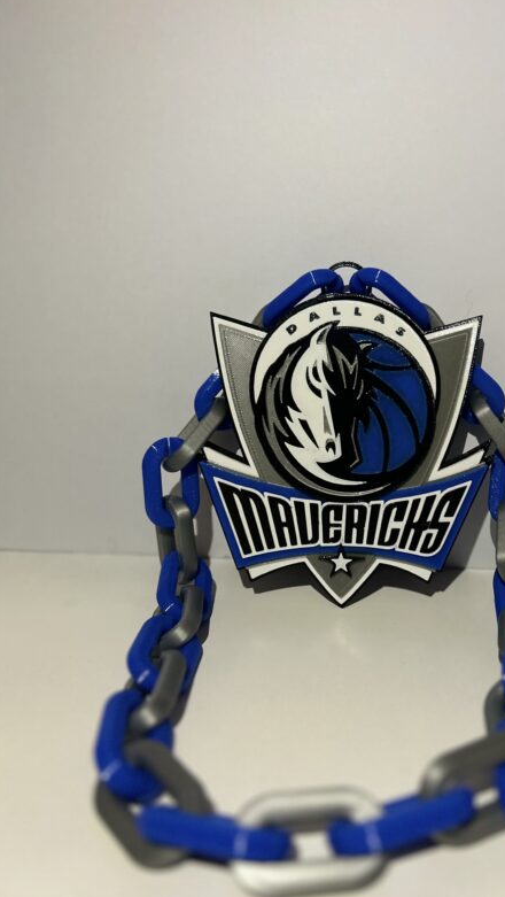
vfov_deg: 66.0
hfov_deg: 39.7
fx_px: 690
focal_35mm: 29
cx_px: 340
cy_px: 444
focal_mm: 5.7
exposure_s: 1/40
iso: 500
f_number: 1.5
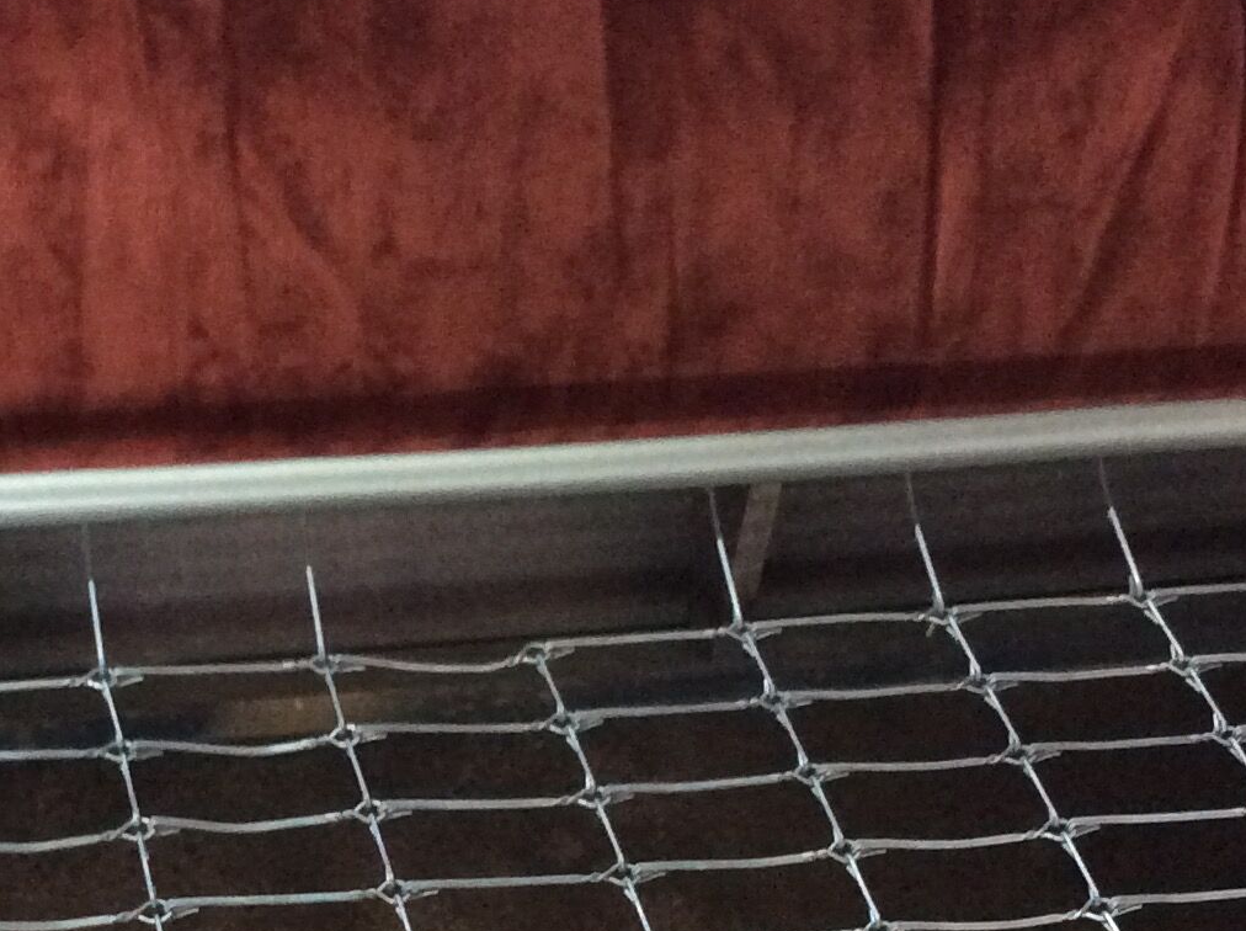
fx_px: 2947
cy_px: 937
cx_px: 334
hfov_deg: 23.7
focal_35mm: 82
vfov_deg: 17.5
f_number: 2.4
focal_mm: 3.3
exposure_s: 1/17
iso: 250
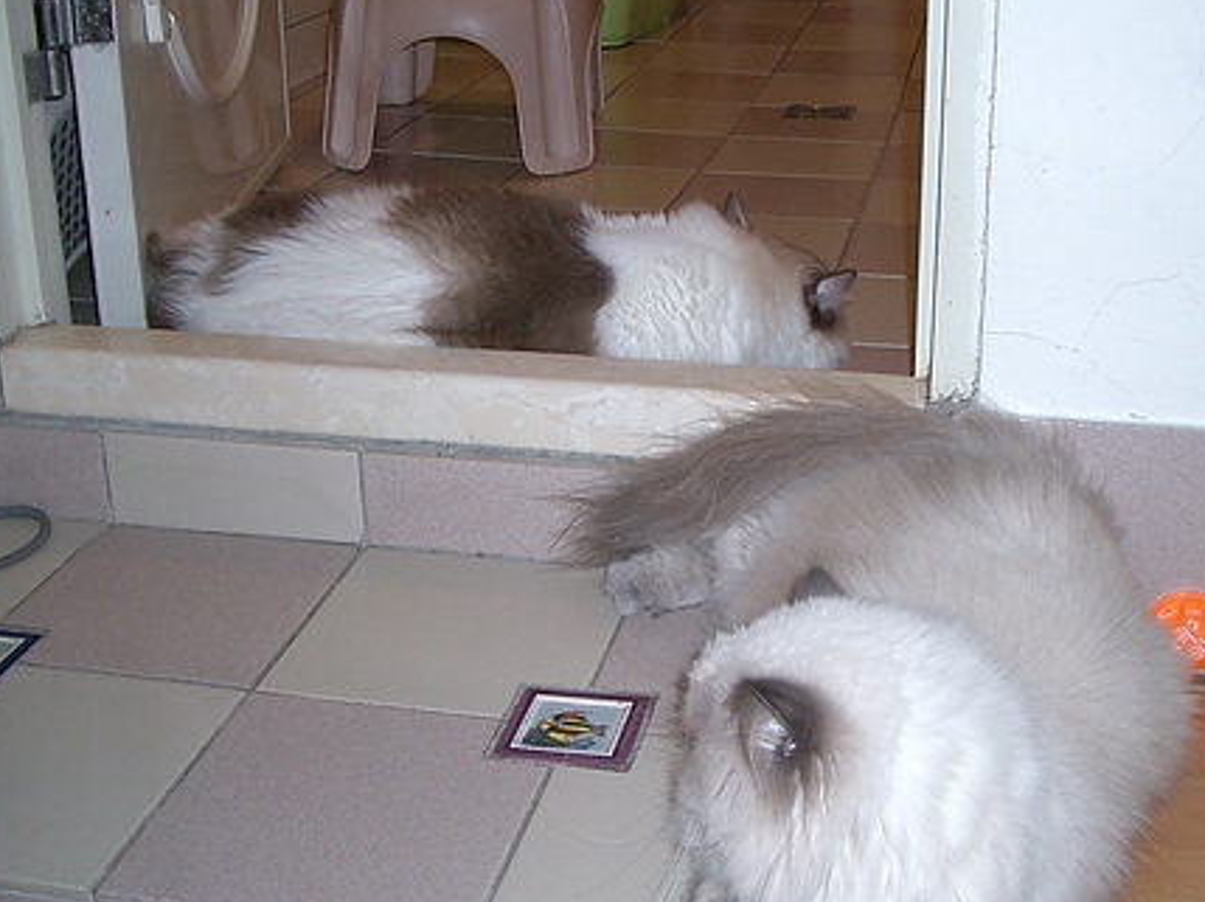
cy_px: 393
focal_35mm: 49
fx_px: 1704
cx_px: 716
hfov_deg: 38.8
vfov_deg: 29.6
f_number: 2.6
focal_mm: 5.8
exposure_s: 1/40
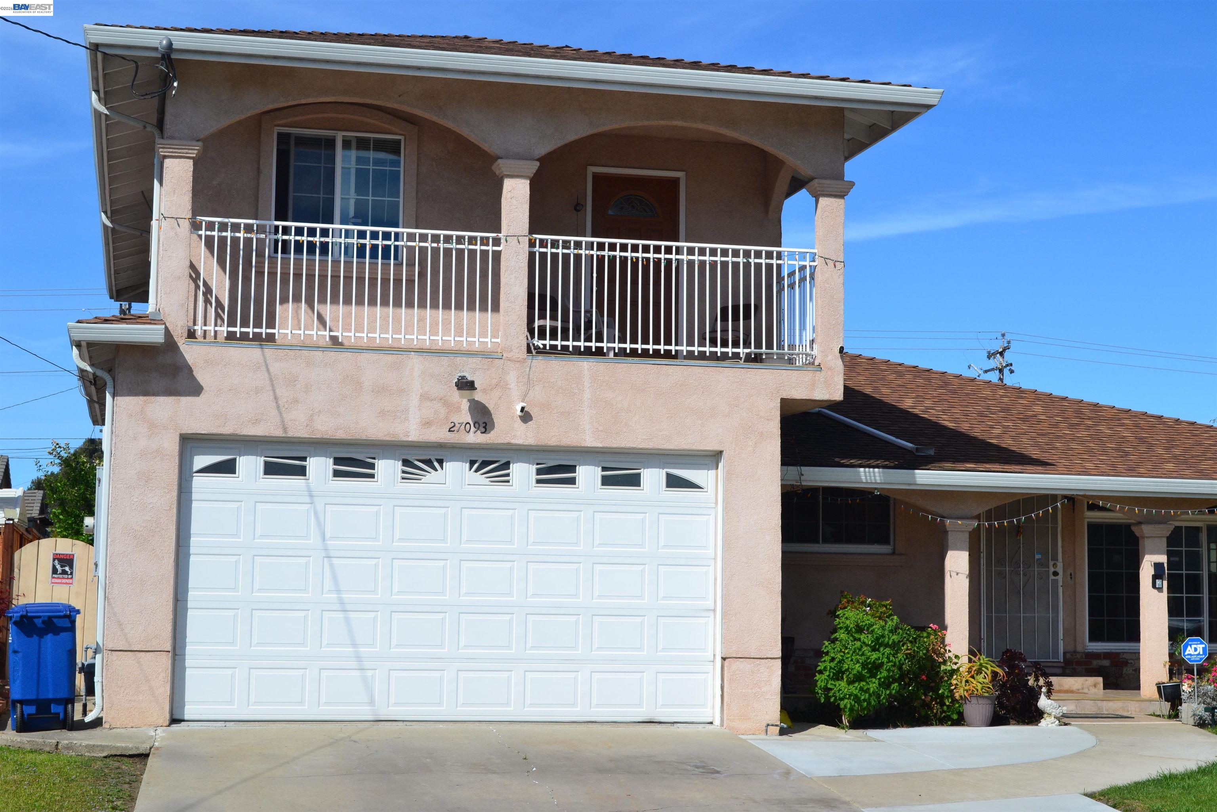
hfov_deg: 35.1
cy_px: 406
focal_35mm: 57
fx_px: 1927
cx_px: 608
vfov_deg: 23.8
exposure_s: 1/500
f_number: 11
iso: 360
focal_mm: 38
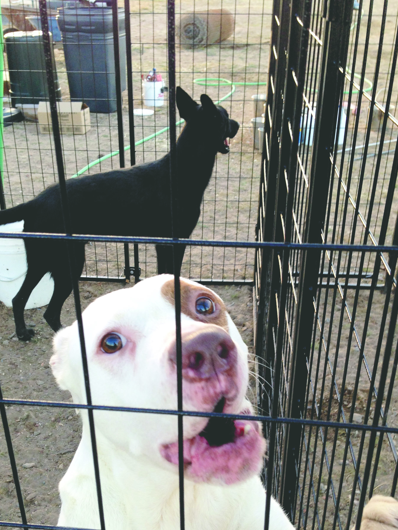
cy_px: 338
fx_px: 659
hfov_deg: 33.6
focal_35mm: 43
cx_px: 180
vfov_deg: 43.4
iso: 64
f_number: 2.4
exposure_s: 1/60
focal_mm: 4.12
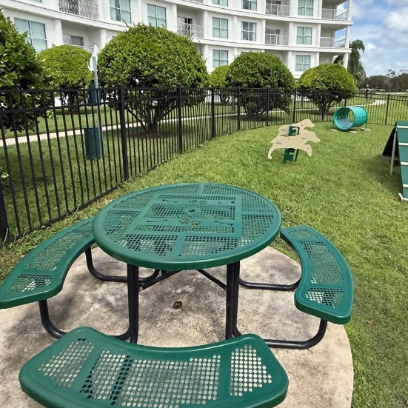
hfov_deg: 66.7
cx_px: 244
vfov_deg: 66.3
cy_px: 153
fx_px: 307
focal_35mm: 23
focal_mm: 2.22
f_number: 2.2
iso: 64
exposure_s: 1/1312
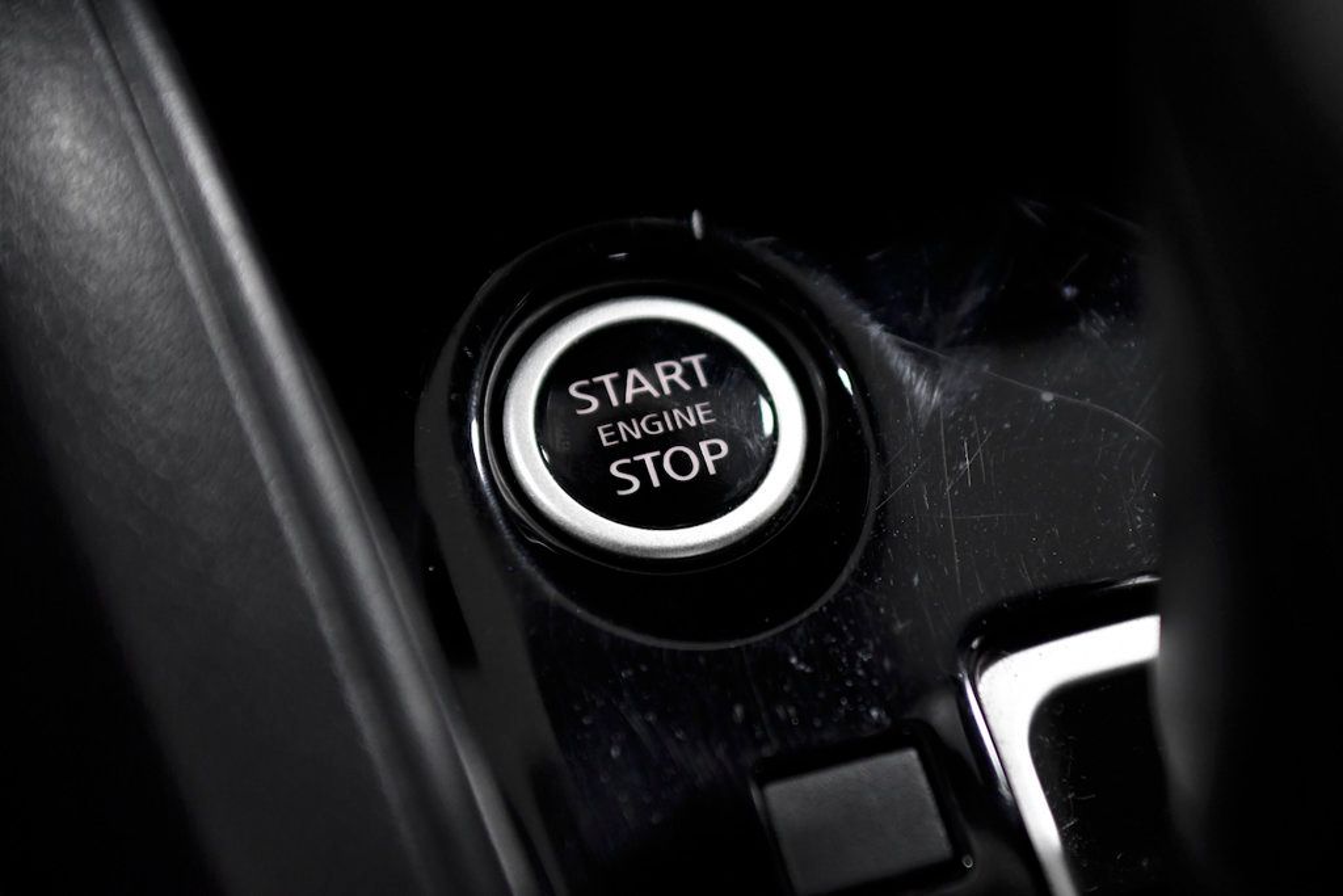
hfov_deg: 19.5
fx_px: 3917
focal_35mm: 105
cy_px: 448
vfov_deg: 13.0
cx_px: 672
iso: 2000
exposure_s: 1/400
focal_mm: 70
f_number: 3.5
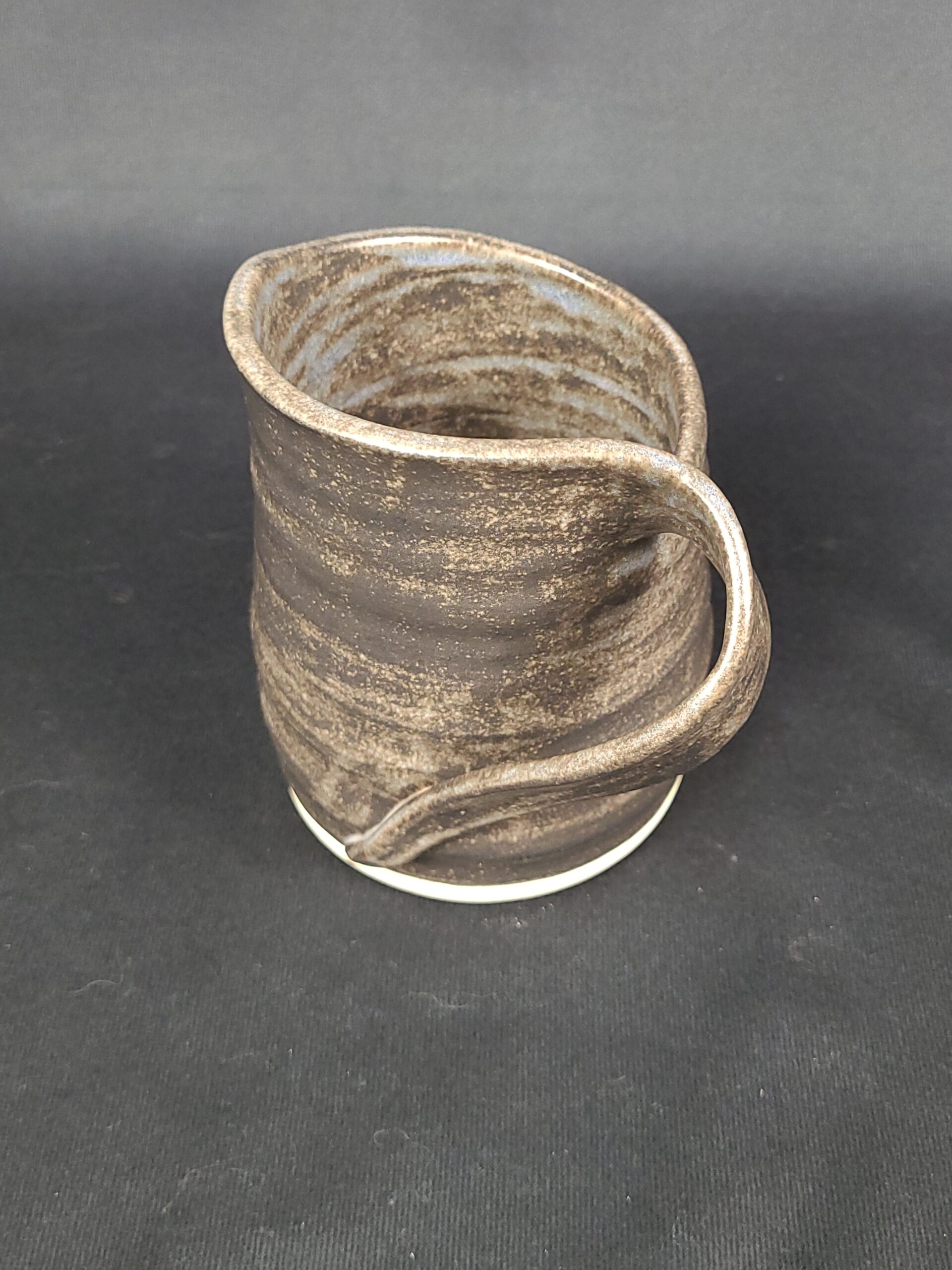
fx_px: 953
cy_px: 635
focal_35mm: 26
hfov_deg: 53.1
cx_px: 476
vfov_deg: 67.3
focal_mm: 5.4
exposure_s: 1/60
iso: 320
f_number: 1.8
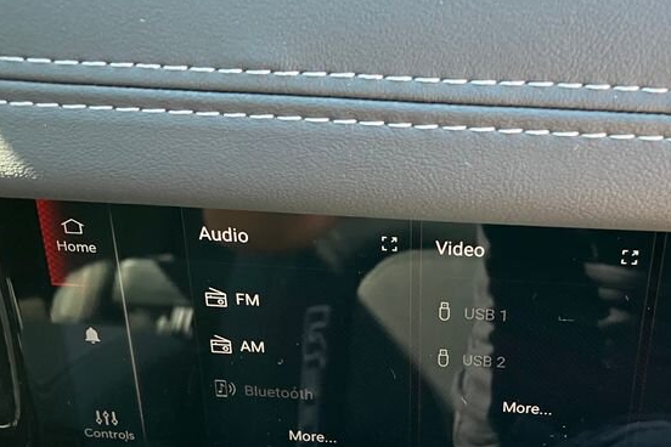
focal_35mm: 54
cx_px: 442
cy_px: 364
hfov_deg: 36.5
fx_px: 1006
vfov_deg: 24.6
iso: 125
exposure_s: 1/60
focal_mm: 3.99
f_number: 1.8
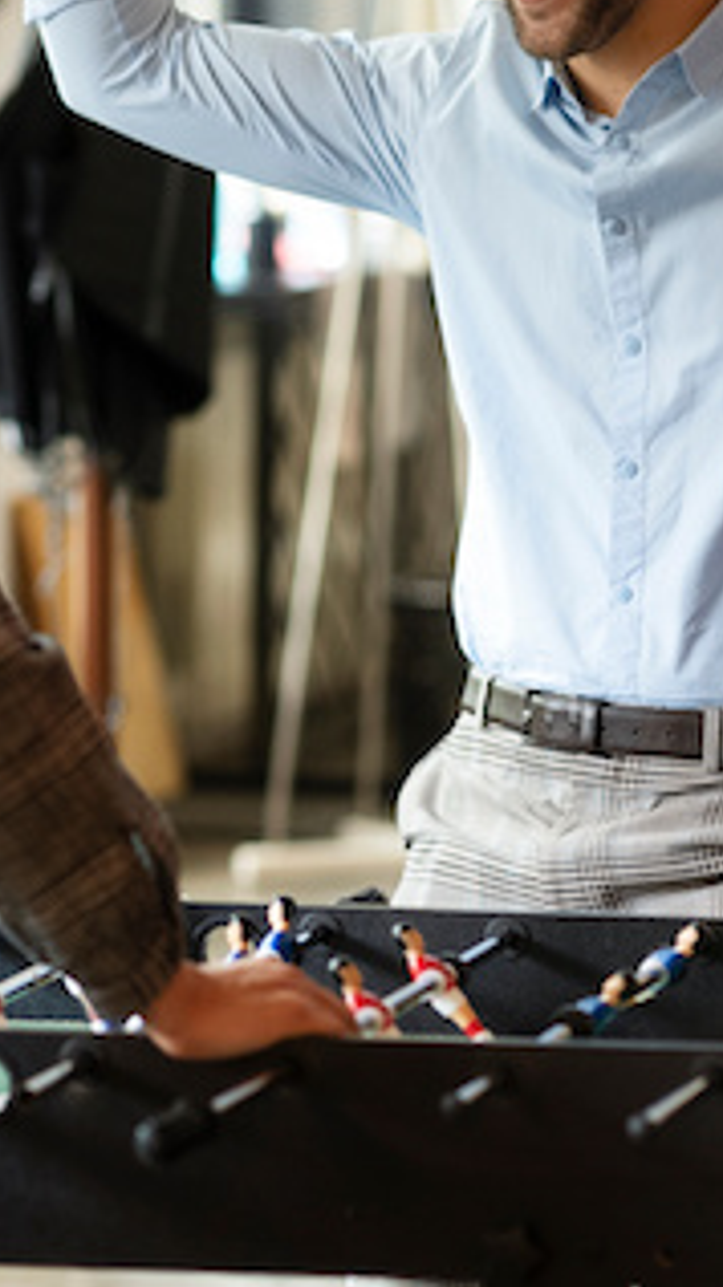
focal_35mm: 225
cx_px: 227
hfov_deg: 5.4
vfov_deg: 9.6
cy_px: 402
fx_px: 7679
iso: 500
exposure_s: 1/100
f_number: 2
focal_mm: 85
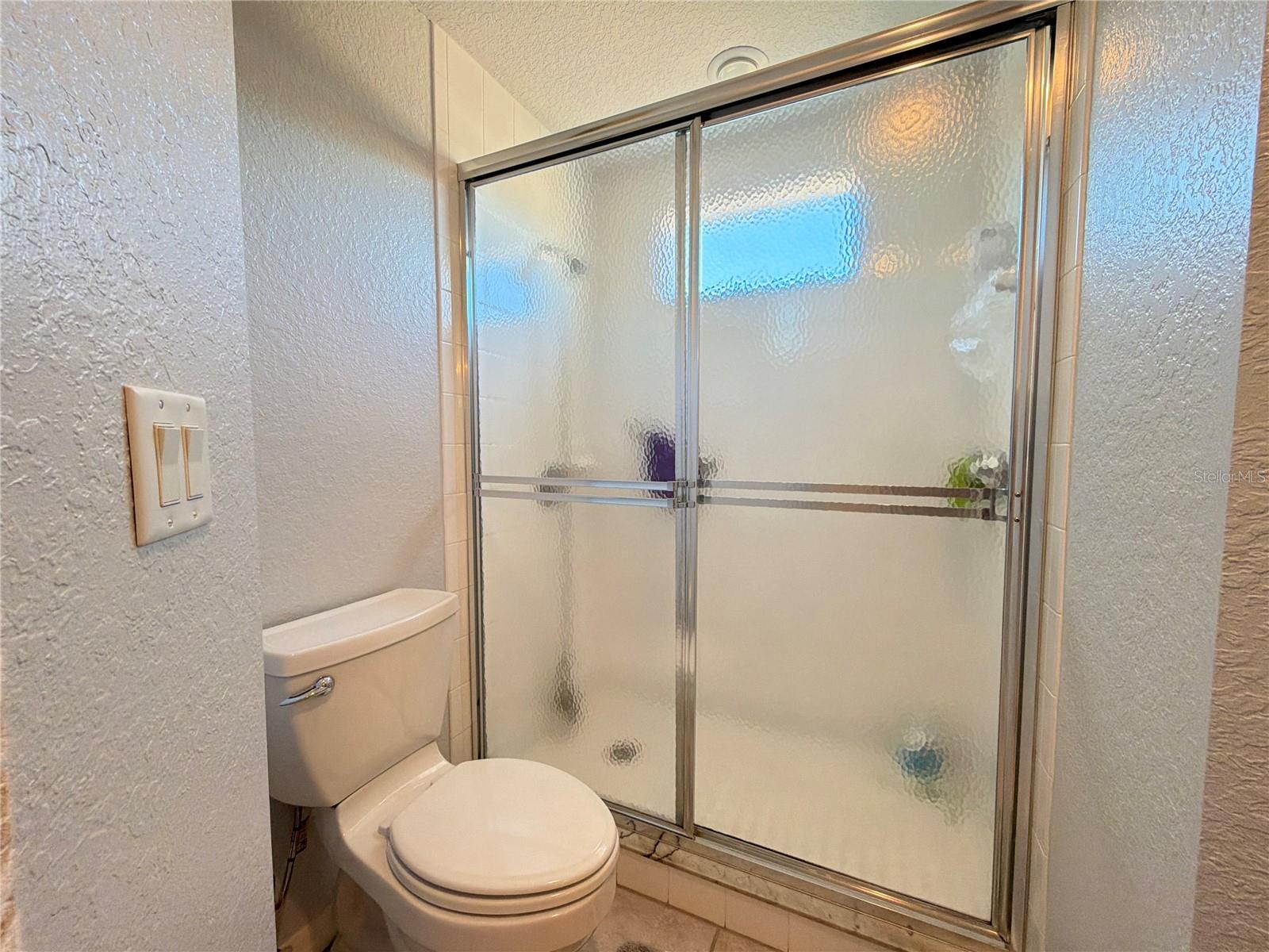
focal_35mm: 14
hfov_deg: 102.1
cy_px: 476
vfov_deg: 85.7
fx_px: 513
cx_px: 634
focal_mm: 2.22
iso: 160
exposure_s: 1/60
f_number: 2.2
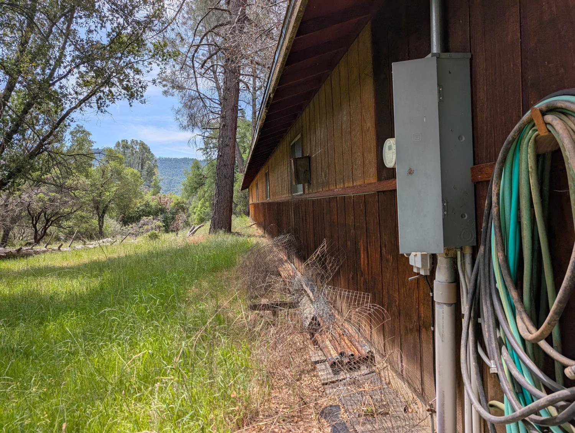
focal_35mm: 24
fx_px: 399
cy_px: 216
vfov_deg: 56.9
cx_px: 288
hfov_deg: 71.5
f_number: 1.68
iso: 21
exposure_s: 1/1018
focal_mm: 6.9
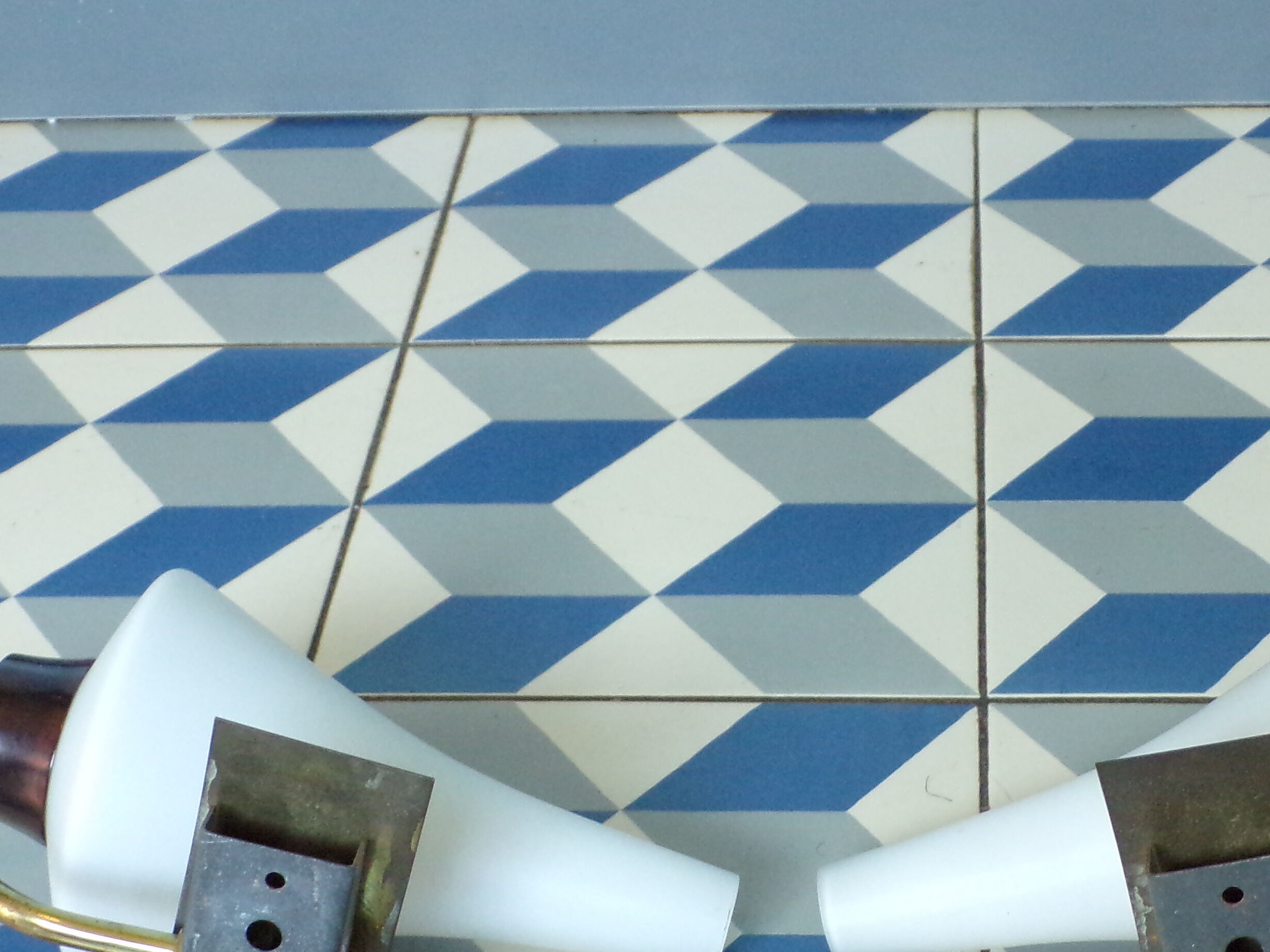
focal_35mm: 69
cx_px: 790
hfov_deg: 28.1
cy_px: 827
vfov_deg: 20.9
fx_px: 2531
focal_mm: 6.6
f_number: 3.3
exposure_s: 1/17
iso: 375
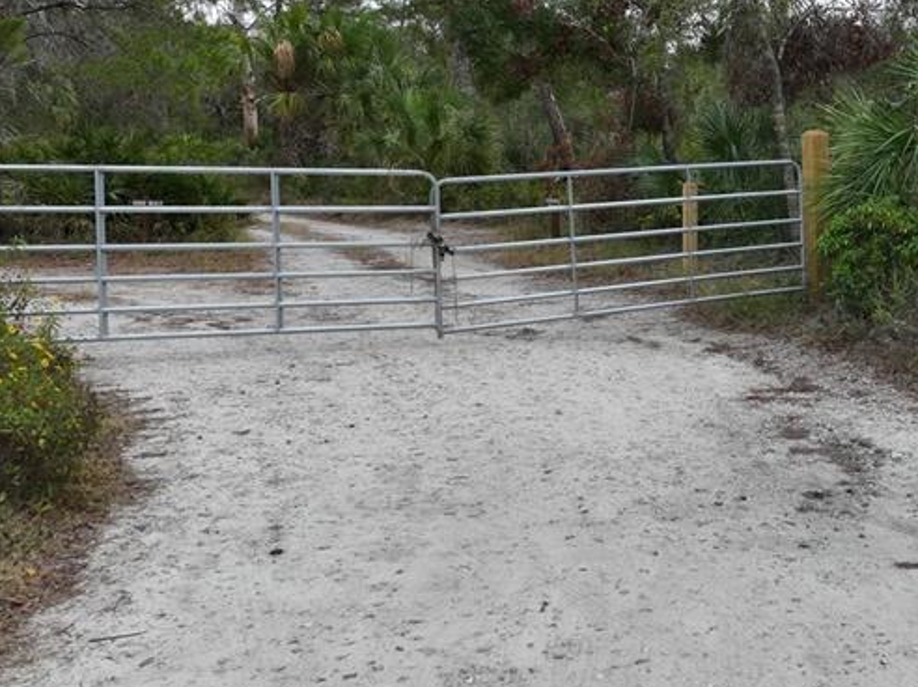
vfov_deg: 29.0
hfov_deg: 36.2
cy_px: 263
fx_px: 1325
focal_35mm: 50
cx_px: 802
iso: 200
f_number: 3.5
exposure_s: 1/320
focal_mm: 12.29
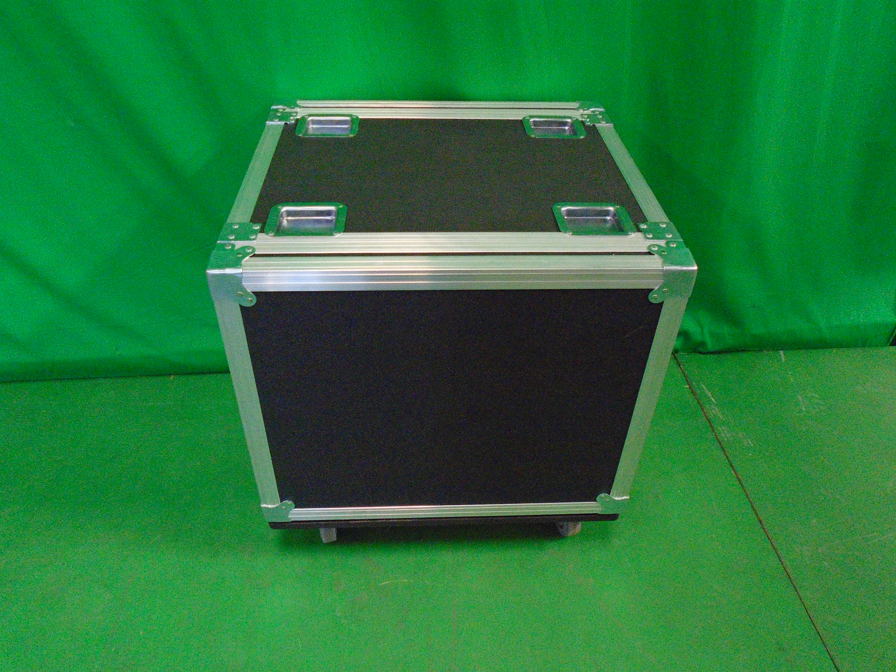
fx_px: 673
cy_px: 336
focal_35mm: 26
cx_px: 448
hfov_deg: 67.3
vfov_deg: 53.1
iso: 800
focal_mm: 4.6
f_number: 3.2
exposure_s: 1/100
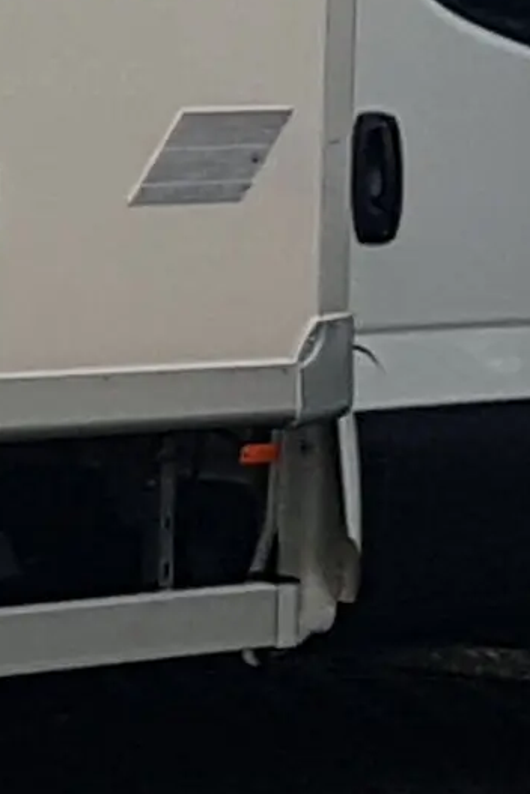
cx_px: -796
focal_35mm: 124
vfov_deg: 15.7
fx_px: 2738
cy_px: -223
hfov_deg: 9.6
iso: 40
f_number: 1.7
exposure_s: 1/124
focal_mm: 4.2
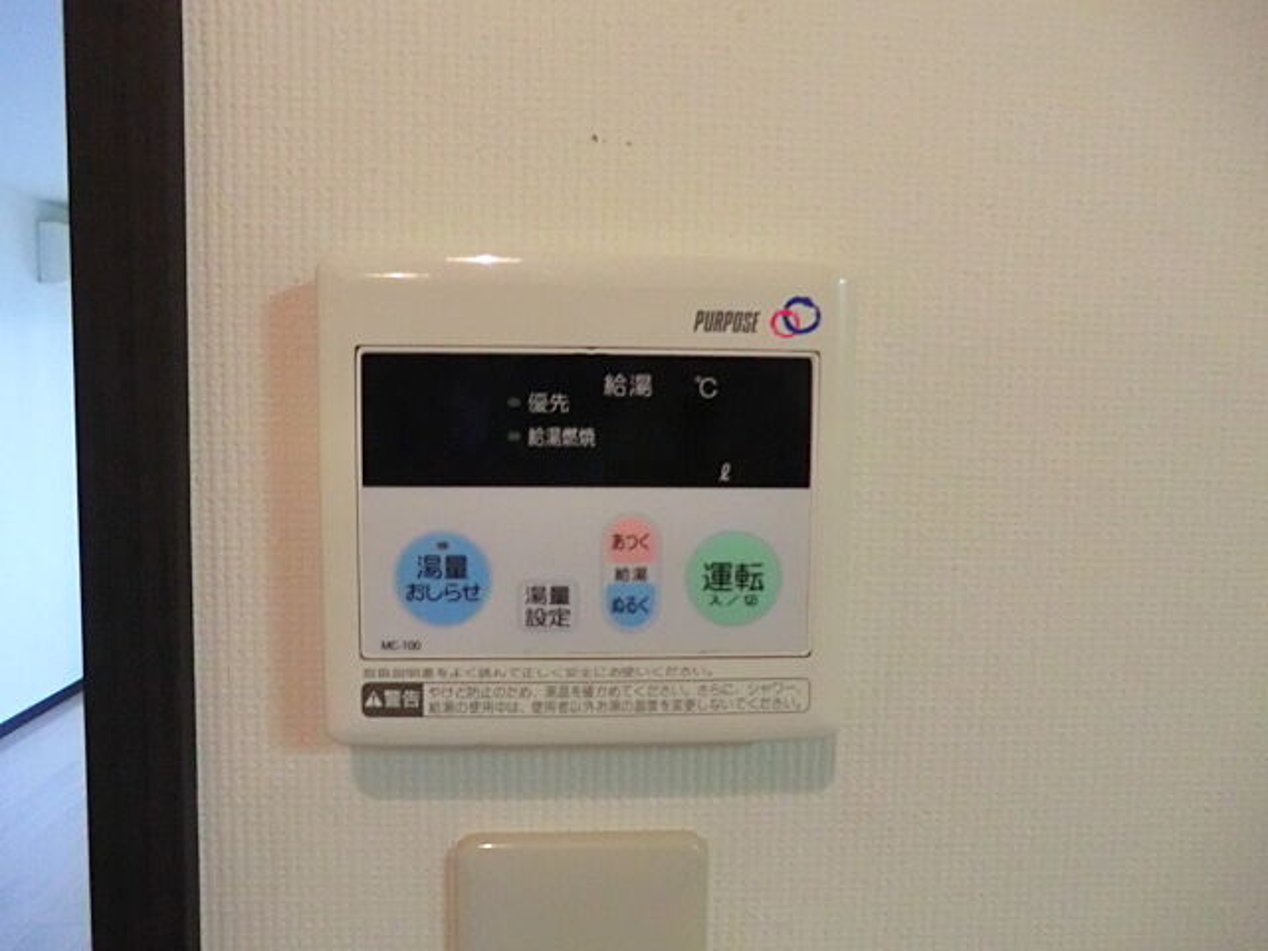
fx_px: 879
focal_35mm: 24
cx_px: 634
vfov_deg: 56.8
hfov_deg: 71.6
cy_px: 476
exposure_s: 1/50
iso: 800
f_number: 3.2
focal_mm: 4.3
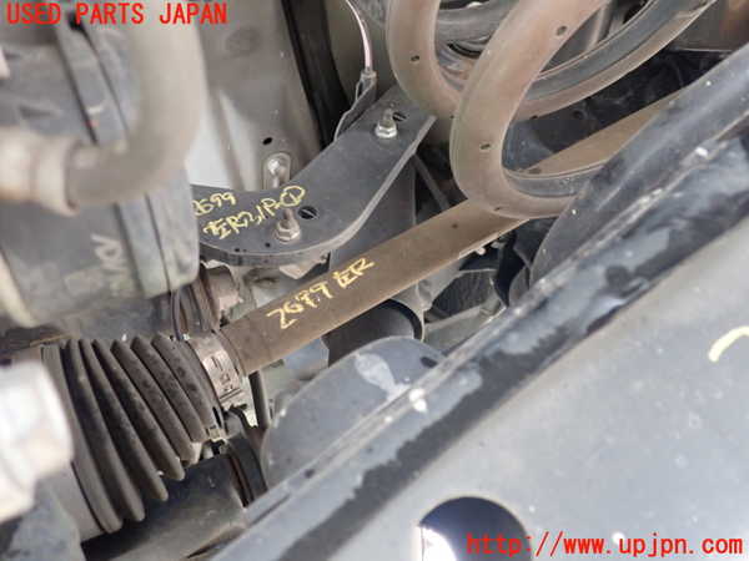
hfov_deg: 60.0
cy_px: 280
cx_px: 374
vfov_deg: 46.8
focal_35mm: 30
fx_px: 649
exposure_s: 1/30
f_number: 2.3
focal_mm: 5.5
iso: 320
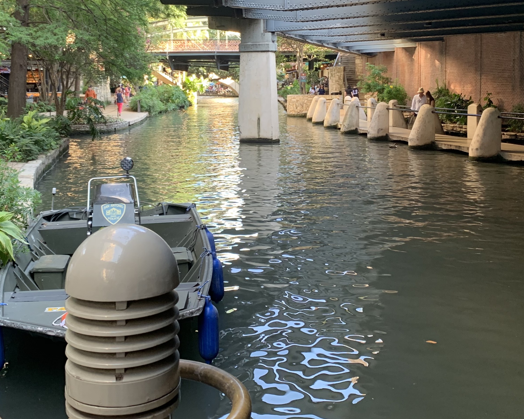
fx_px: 667
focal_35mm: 43
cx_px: 236
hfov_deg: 42.8
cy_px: 138
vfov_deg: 34.6
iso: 100
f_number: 1.8
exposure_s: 1/98
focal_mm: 4.25
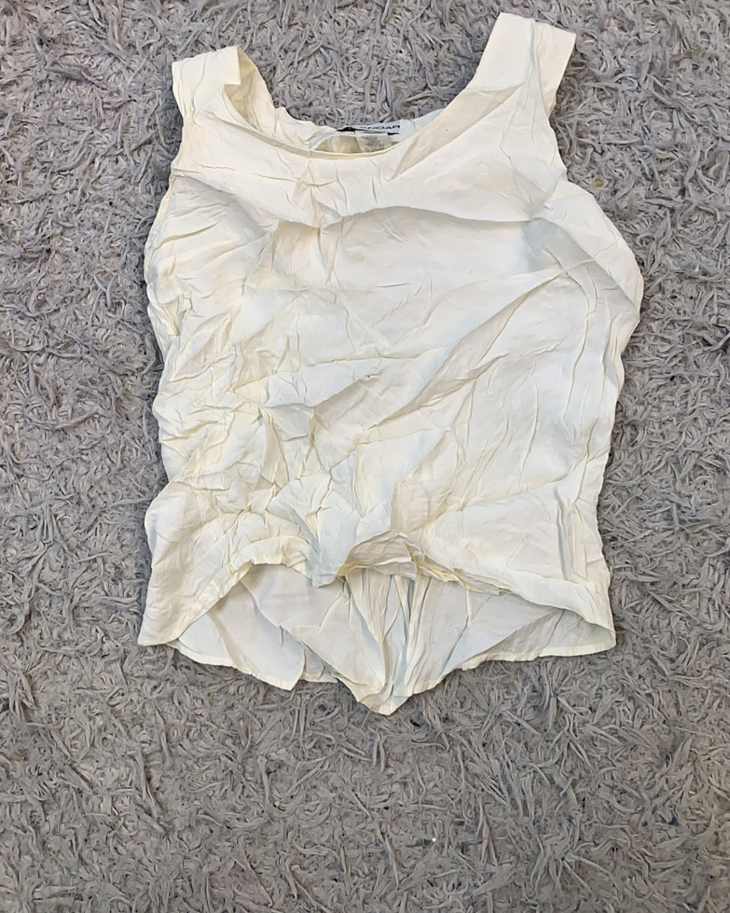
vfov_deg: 62.1
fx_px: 756
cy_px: 417
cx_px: 365
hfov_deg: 51.5
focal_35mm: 28
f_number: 1.8
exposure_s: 1/103
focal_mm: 4.25
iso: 25
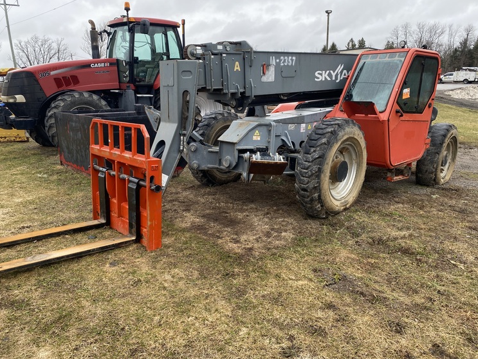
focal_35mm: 28
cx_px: 236
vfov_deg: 49.7
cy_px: 188
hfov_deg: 63.5
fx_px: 387
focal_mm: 4.25
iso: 32
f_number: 1.8
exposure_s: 1/228
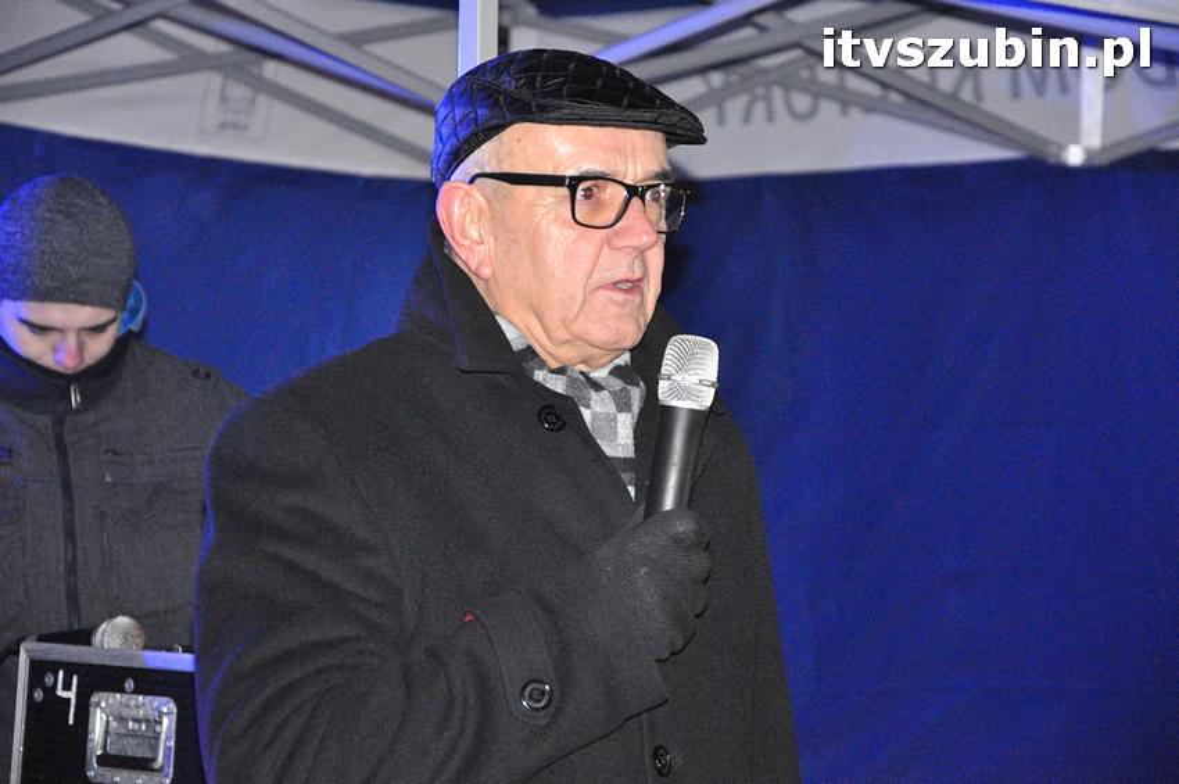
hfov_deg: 15.2
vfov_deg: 10.1
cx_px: 590
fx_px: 4417
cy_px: 392
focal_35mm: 135
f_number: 5.6
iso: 3200
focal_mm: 90
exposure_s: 1/60
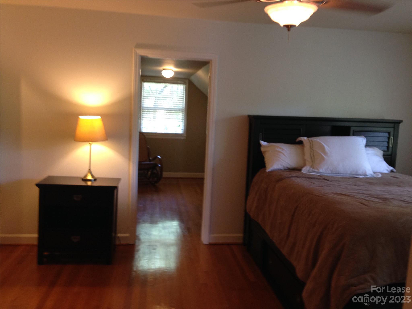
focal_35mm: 33
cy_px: 154
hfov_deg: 55.4
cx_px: 206
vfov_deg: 42.9
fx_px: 393
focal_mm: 4.12
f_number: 2.4
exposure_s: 1/20
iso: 80
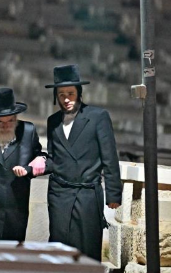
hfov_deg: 1.8
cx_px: 14
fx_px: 5320
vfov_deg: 2.9
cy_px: 127
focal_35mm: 714
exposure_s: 1/160
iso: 3200
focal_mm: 200
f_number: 2.8
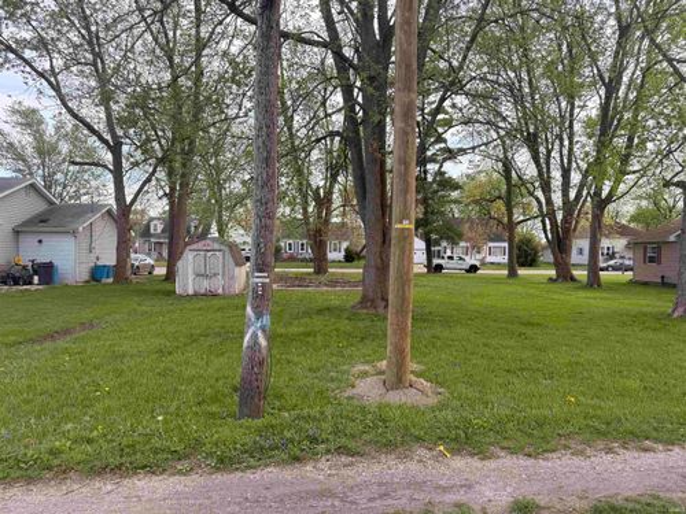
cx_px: 343
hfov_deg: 71.6
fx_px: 476
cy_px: 257
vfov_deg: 56.8
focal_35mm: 24
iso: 100
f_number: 1.78
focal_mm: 6.76
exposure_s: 1/967
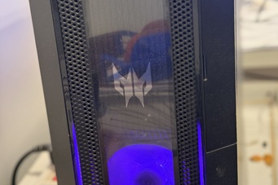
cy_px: 107
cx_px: 139
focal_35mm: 67
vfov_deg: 20.3
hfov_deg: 30.1
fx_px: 517
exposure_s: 1/30
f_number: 1.78
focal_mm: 6.76
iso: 640
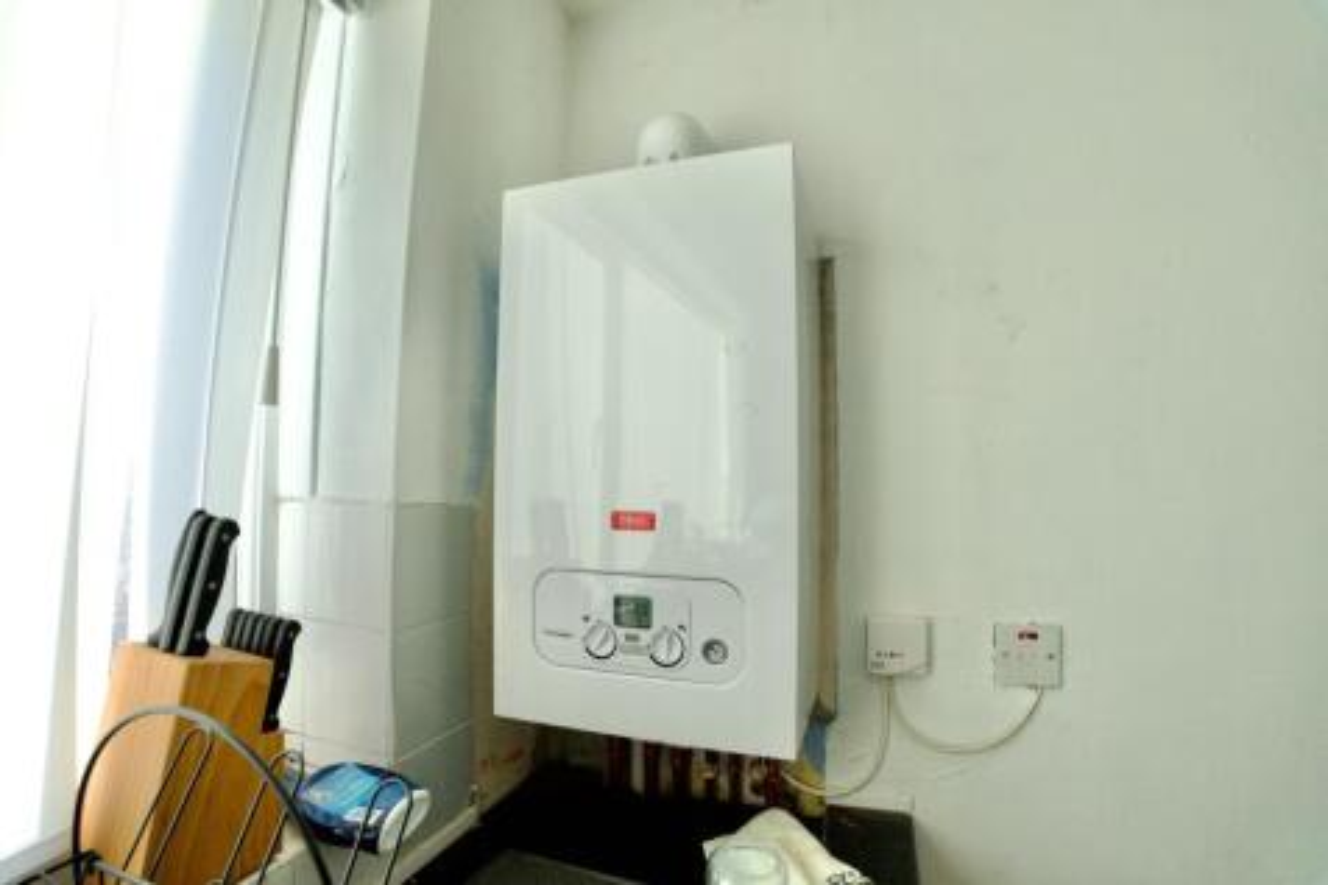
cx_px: 664
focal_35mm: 16
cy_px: 442
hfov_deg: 96.8
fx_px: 590
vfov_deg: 73.7
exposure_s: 1/1000
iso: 4000
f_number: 8
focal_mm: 16
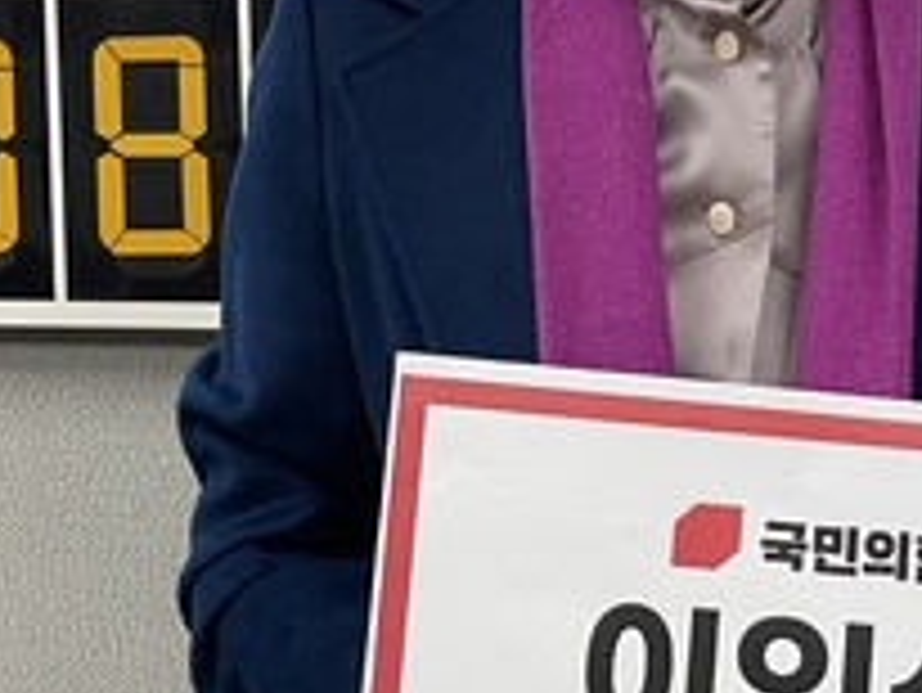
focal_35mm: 162
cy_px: 14
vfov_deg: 9.1
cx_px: 495
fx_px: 4317
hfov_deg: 12.2
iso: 160
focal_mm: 6
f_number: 2
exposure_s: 1/120
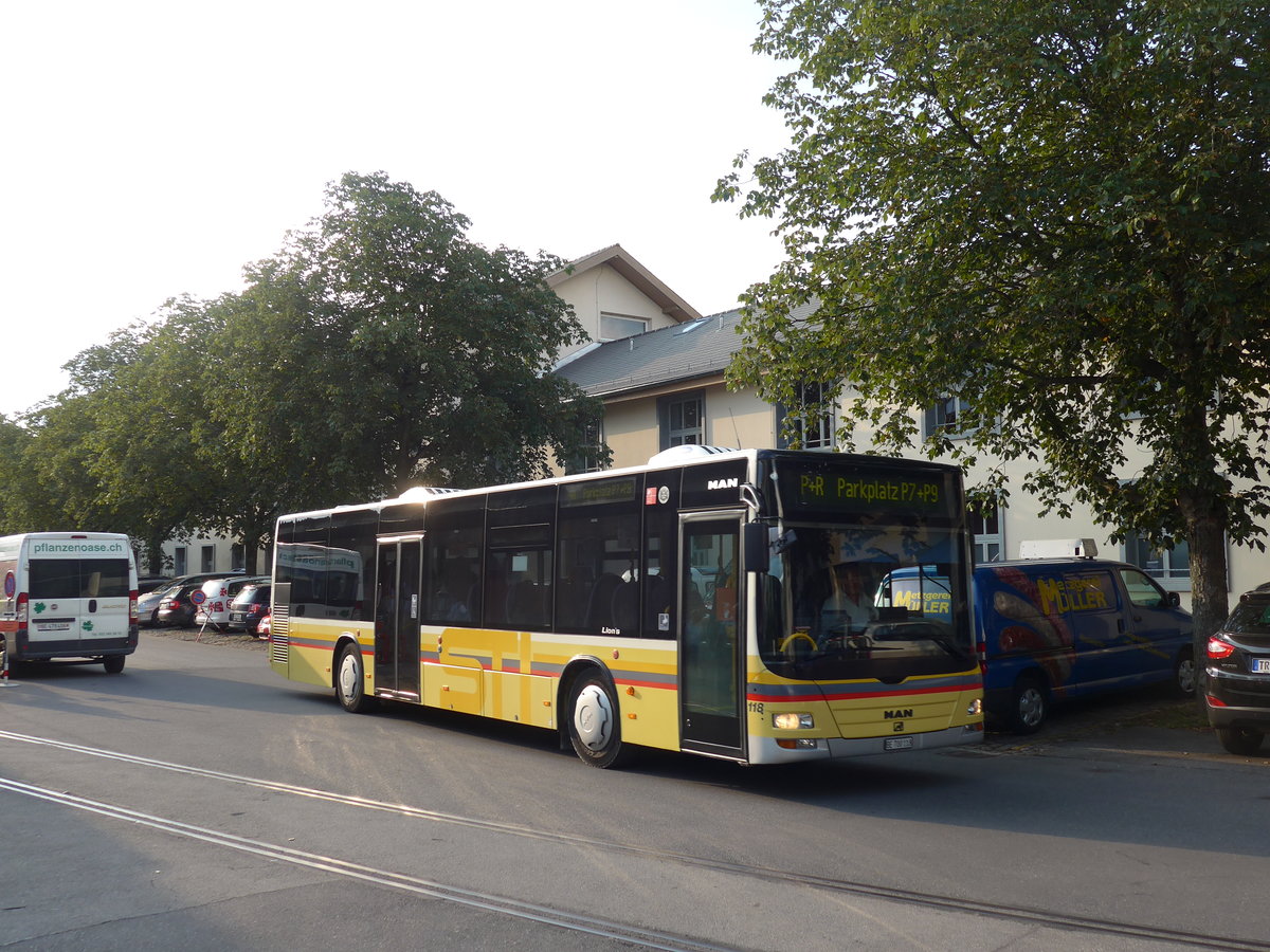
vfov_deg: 41.8
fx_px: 1247
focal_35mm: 34
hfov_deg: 54.0
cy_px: 476
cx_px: 635
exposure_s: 1/320
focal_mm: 7
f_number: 2.8
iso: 80
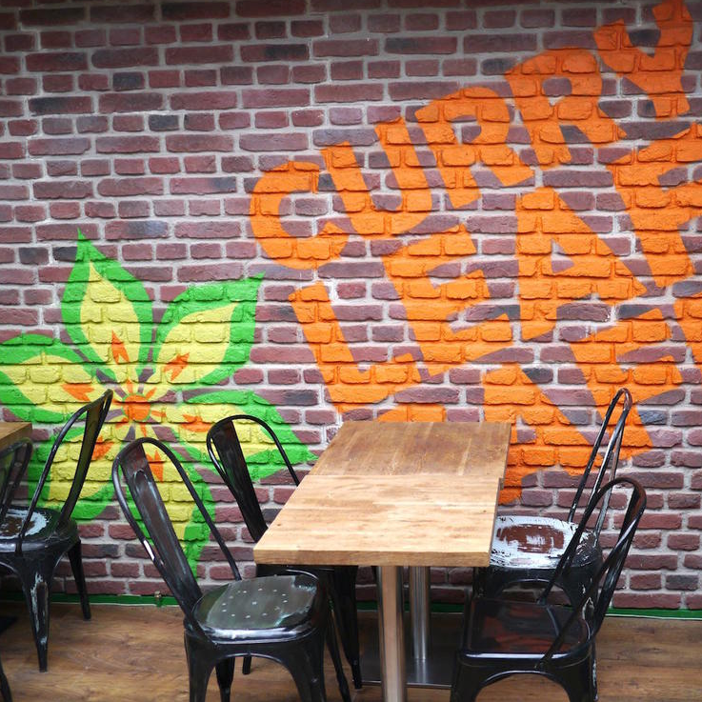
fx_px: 1101
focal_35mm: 48
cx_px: 422
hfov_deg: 35.2
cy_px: 345
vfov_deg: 35.4
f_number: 1.7
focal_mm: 20
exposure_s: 1/320
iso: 160
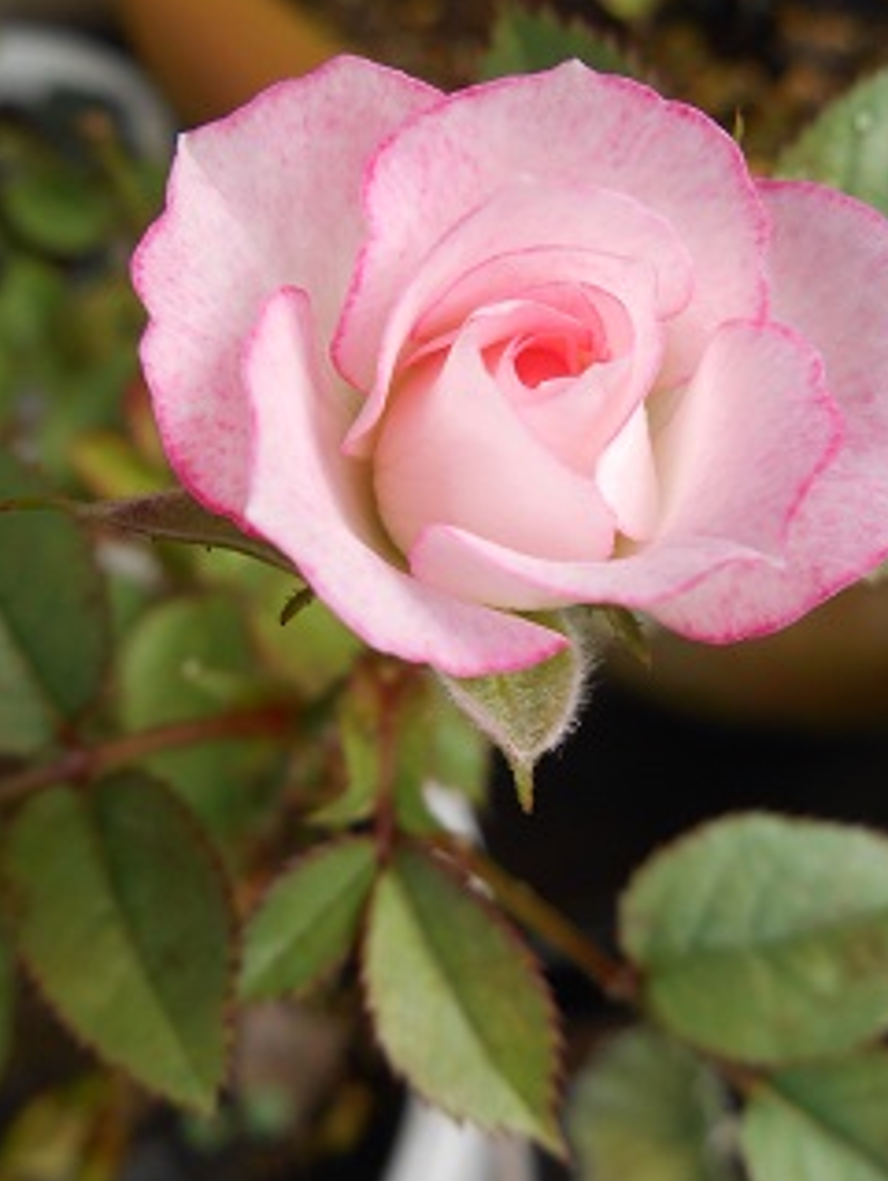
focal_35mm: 42
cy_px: 581
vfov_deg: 44.7
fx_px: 1434
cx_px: 583
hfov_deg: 34.1
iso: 80
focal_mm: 4.7
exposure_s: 1/125
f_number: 3.4
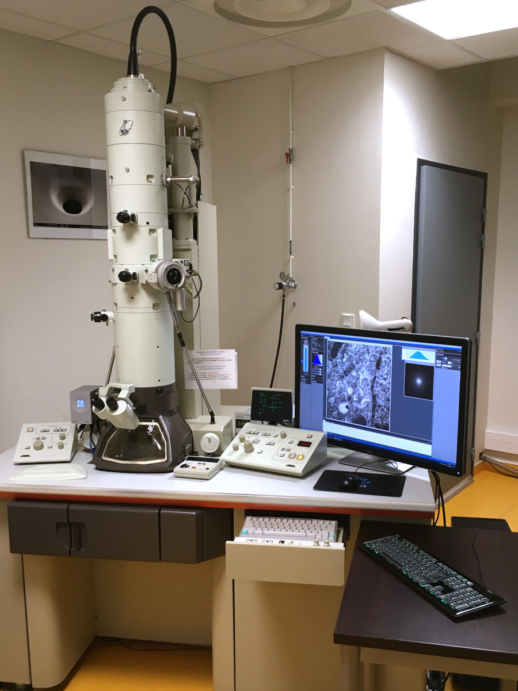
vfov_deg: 61.7
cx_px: 259
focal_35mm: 29
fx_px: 579
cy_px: 346
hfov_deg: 48.2
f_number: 2.2
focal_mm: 4.15
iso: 80
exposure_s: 1/33
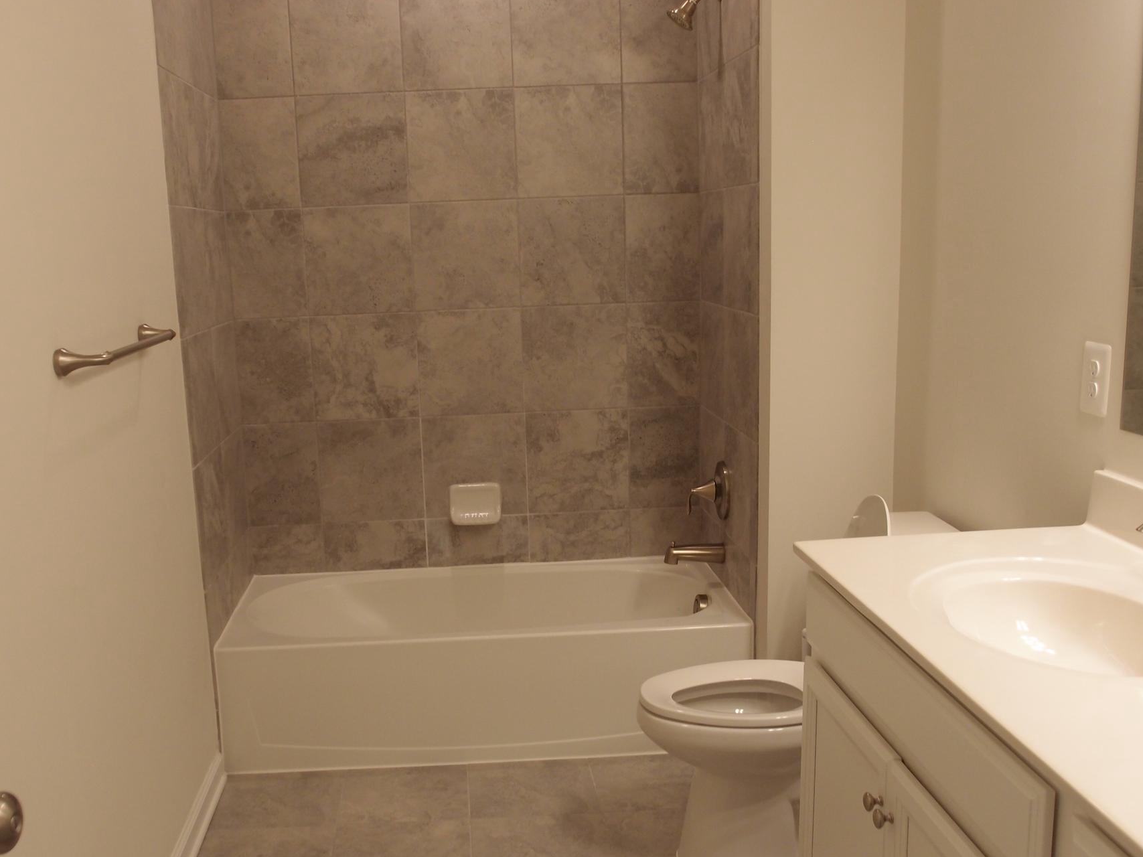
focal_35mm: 36
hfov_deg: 51.1
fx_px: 1189
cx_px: 471
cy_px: 510
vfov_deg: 39.5
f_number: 2.2
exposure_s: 1/60
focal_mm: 6.48
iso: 125
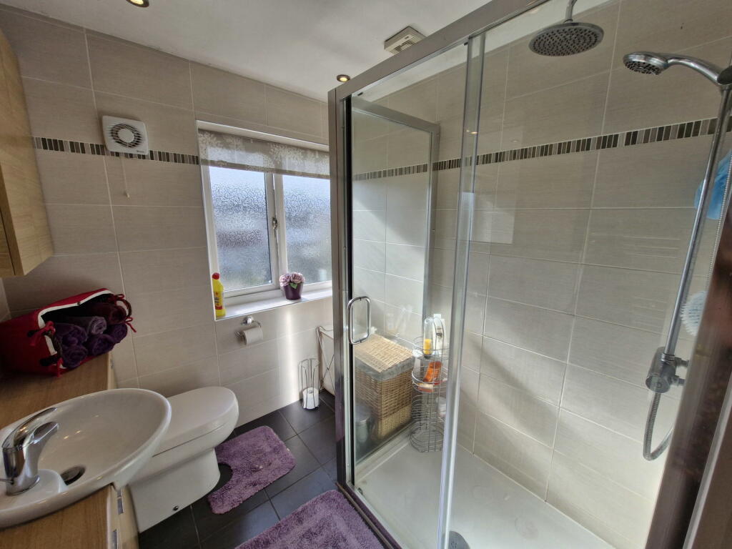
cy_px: 274
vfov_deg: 89.9
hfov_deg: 106.2
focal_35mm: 13
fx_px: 275
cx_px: 366
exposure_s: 1/345
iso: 50
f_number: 2.2
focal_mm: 1.74
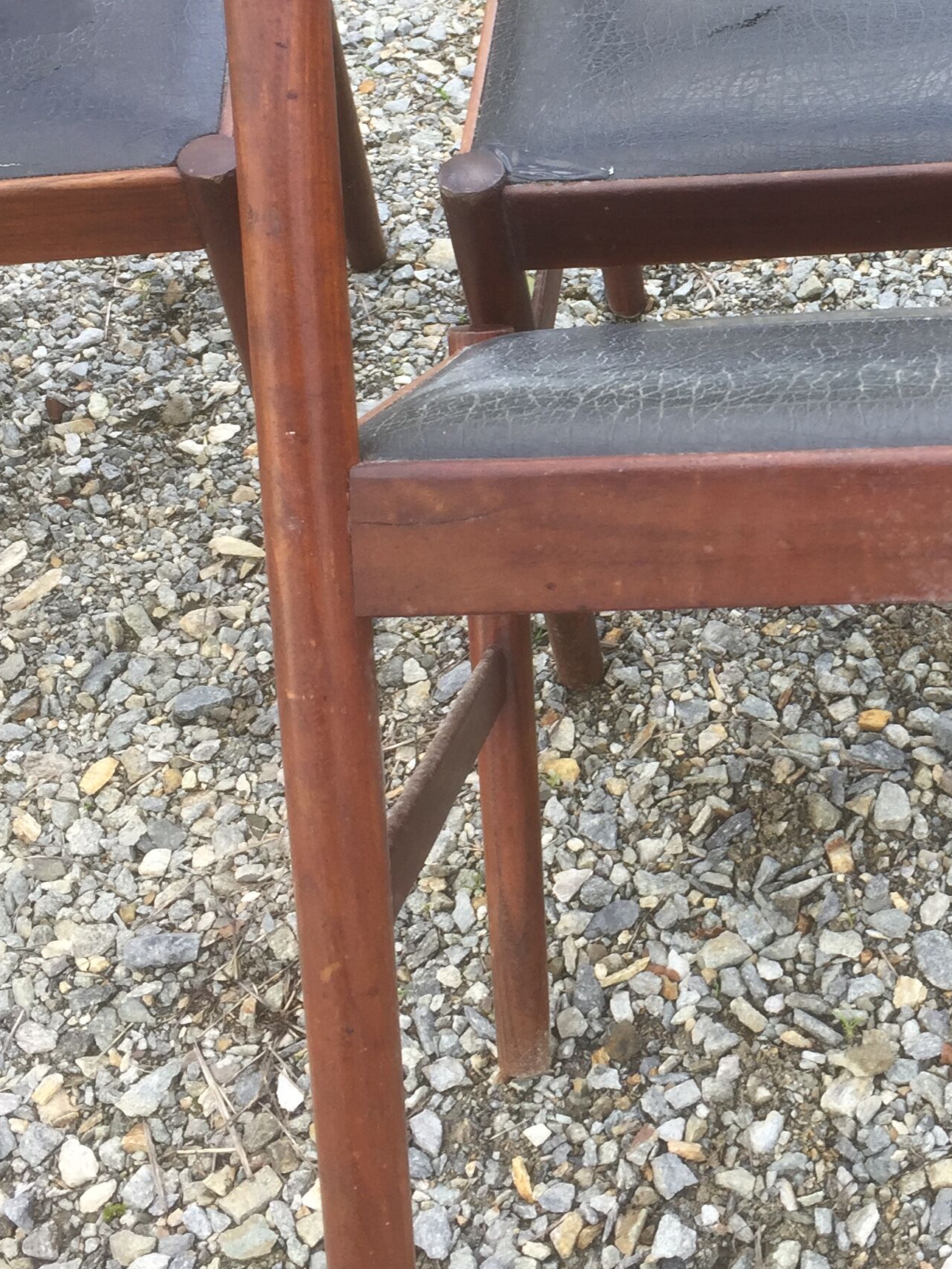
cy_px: 380
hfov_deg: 25.9
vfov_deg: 34.5
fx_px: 2017
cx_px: 811
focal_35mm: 55
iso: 32
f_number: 2.2
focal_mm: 4.15
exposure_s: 1/118
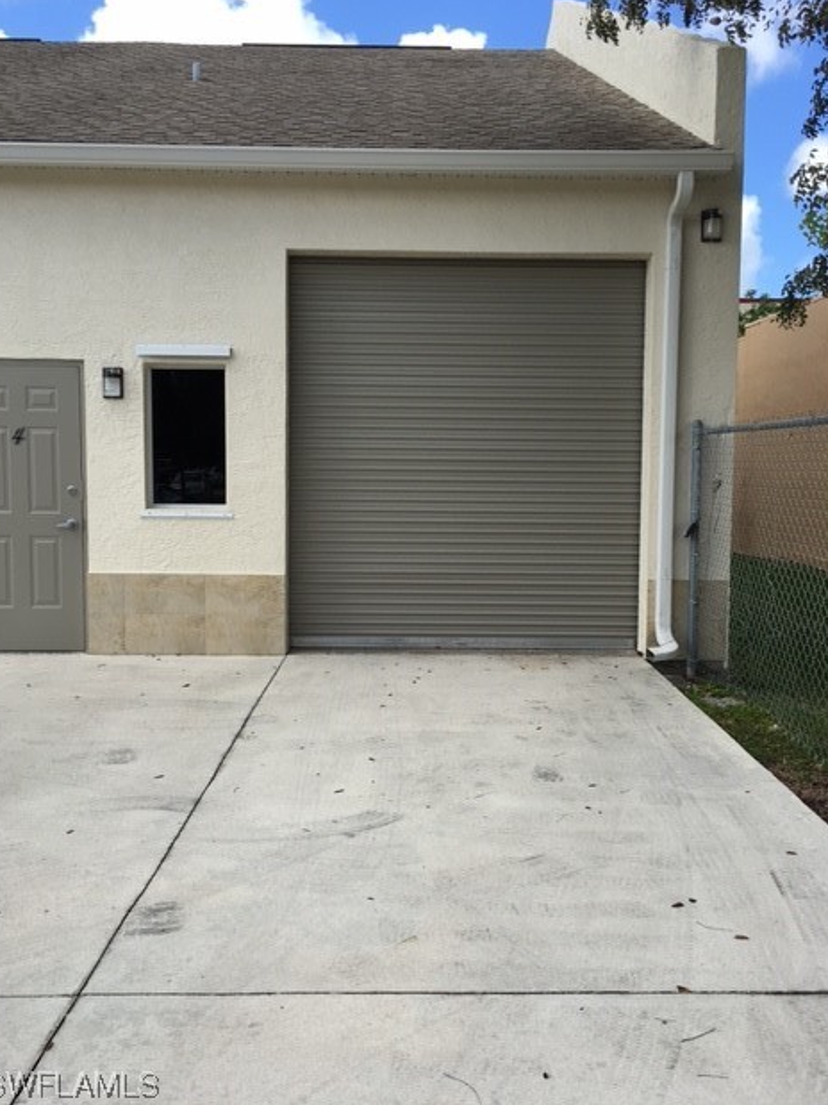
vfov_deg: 60.0
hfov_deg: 46.8
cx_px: 405
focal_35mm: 30
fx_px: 957
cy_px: 537
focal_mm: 4.15
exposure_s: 1/725
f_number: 2.2
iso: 25
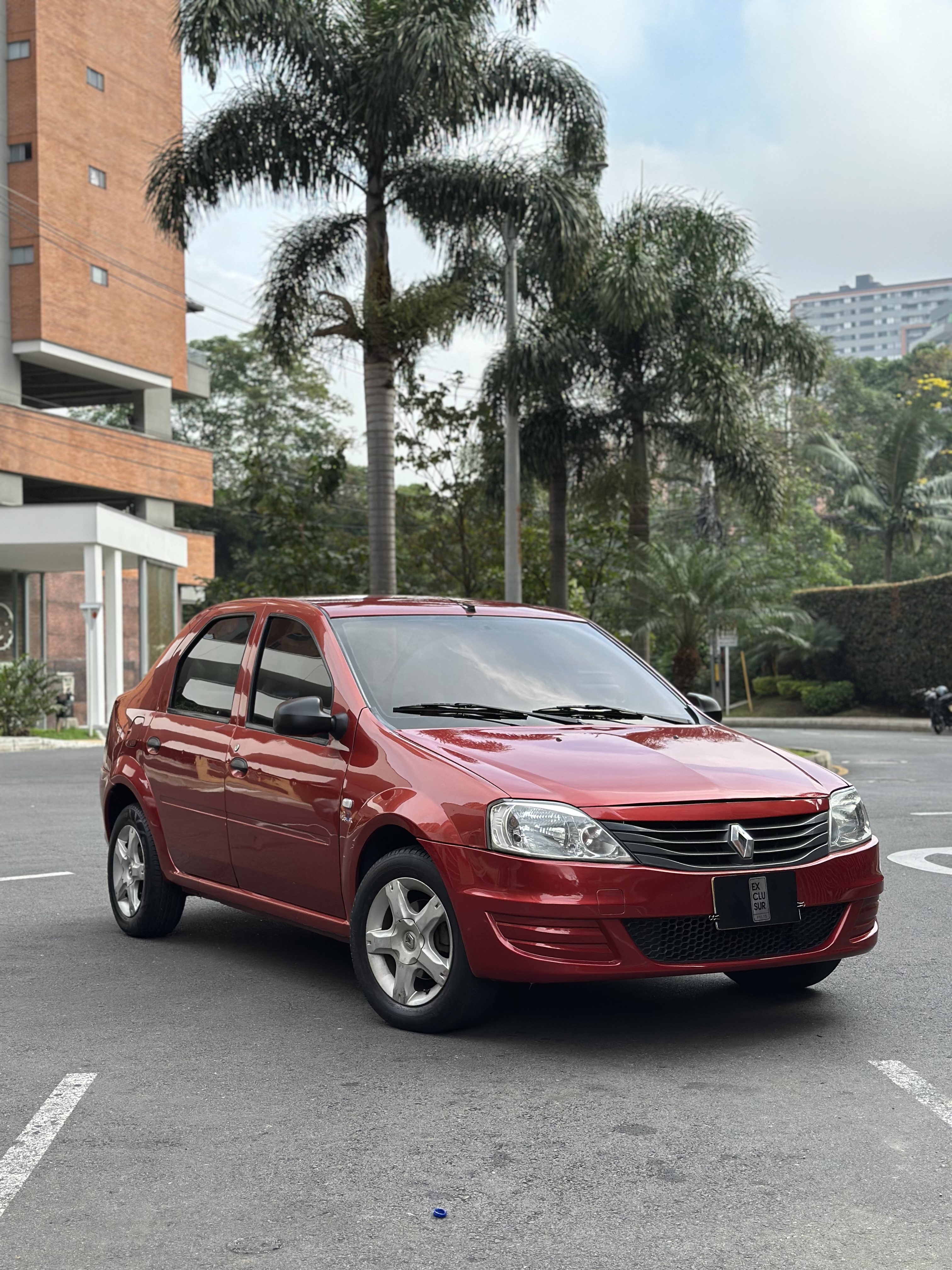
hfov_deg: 30.3
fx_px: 1760
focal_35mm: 48
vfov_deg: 39.7
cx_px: 476
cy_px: 635
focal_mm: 6.86
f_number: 1.78
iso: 80
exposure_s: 1/1227
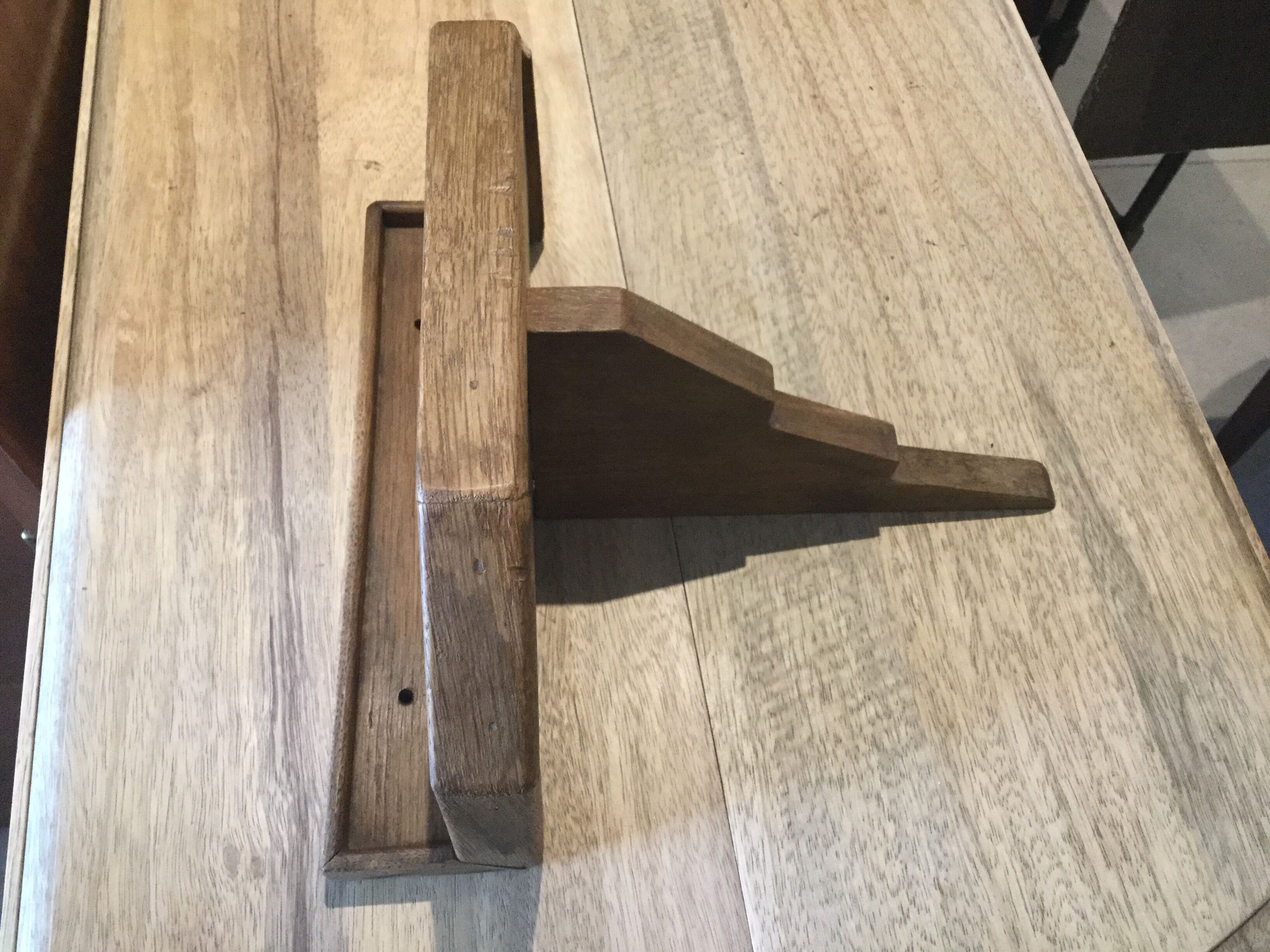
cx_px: 635
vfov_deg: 45.4
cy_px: 476
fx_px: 1137
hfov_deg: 58.4
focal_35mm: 31
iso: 200
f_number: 2.4
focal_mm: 3.3
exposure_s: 1/25
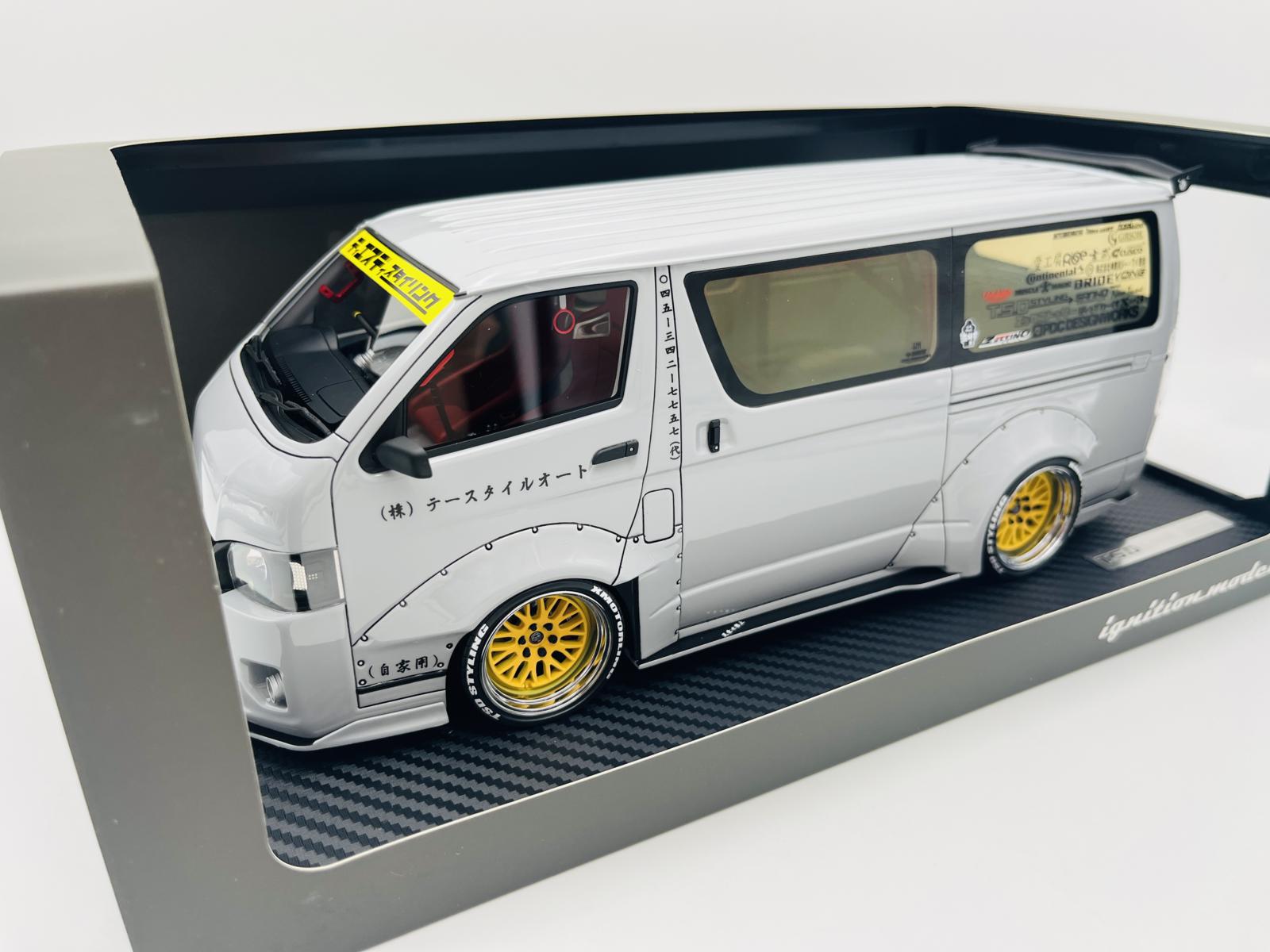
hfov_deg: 67.3
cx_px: 635
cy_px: 476
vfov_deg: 53.1
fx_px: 954
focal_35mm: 26
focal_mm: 5.1
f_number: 1.6
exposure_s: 1/309
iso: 50
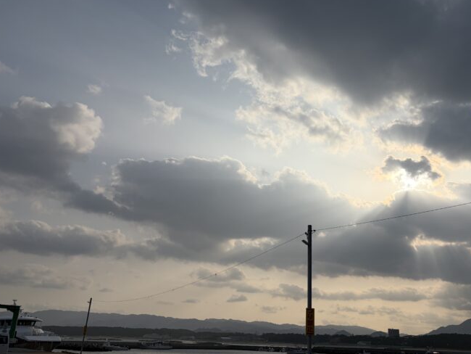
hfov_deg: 56.6
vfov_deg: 44.1
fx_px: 436
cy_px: 198
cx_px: 267
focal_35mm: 32
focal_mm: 5.96
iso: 50
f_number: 1.6
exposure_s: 1/14493
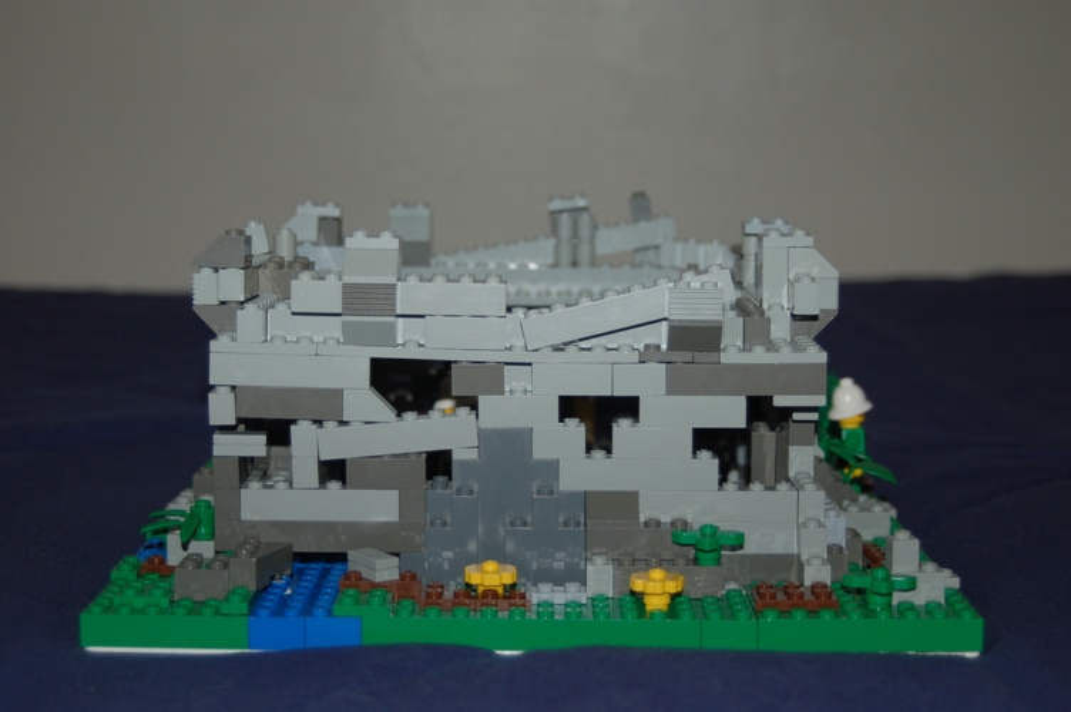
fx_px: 2051
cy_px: 356
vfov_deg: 19.7
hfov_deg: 29.3
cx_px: 536
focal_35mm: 69
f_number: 4.8
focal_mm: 46
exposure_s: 1/60
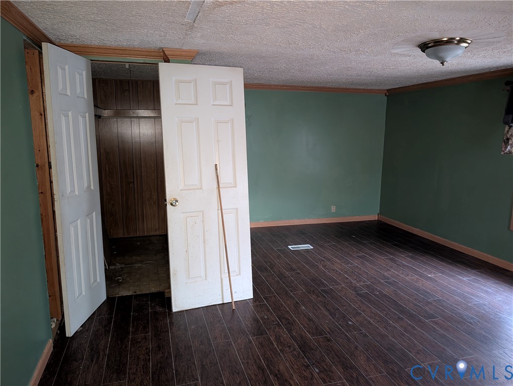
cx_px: 256
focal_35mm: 24
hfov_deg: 71.5
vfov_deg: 56.9
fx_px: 356
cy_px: 193
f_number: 1.68
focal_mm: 6.9
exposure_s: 1/16.9
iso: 2271
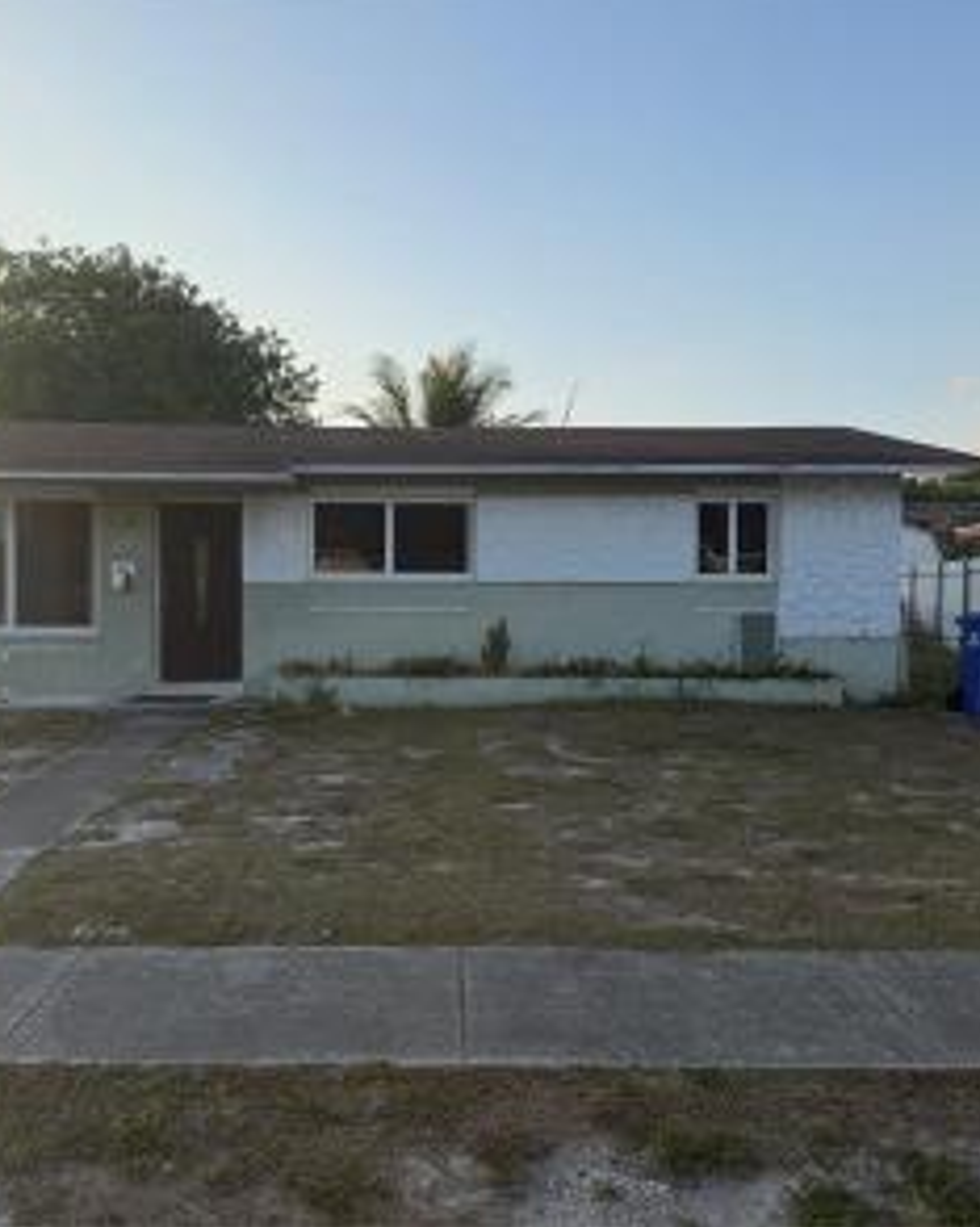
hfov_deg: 45.7
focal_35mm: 32
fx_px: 1161
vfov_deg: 55.7
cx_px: 444
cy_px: 603
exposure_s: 1/2525
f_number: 1.78
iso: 80
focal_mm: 6.76
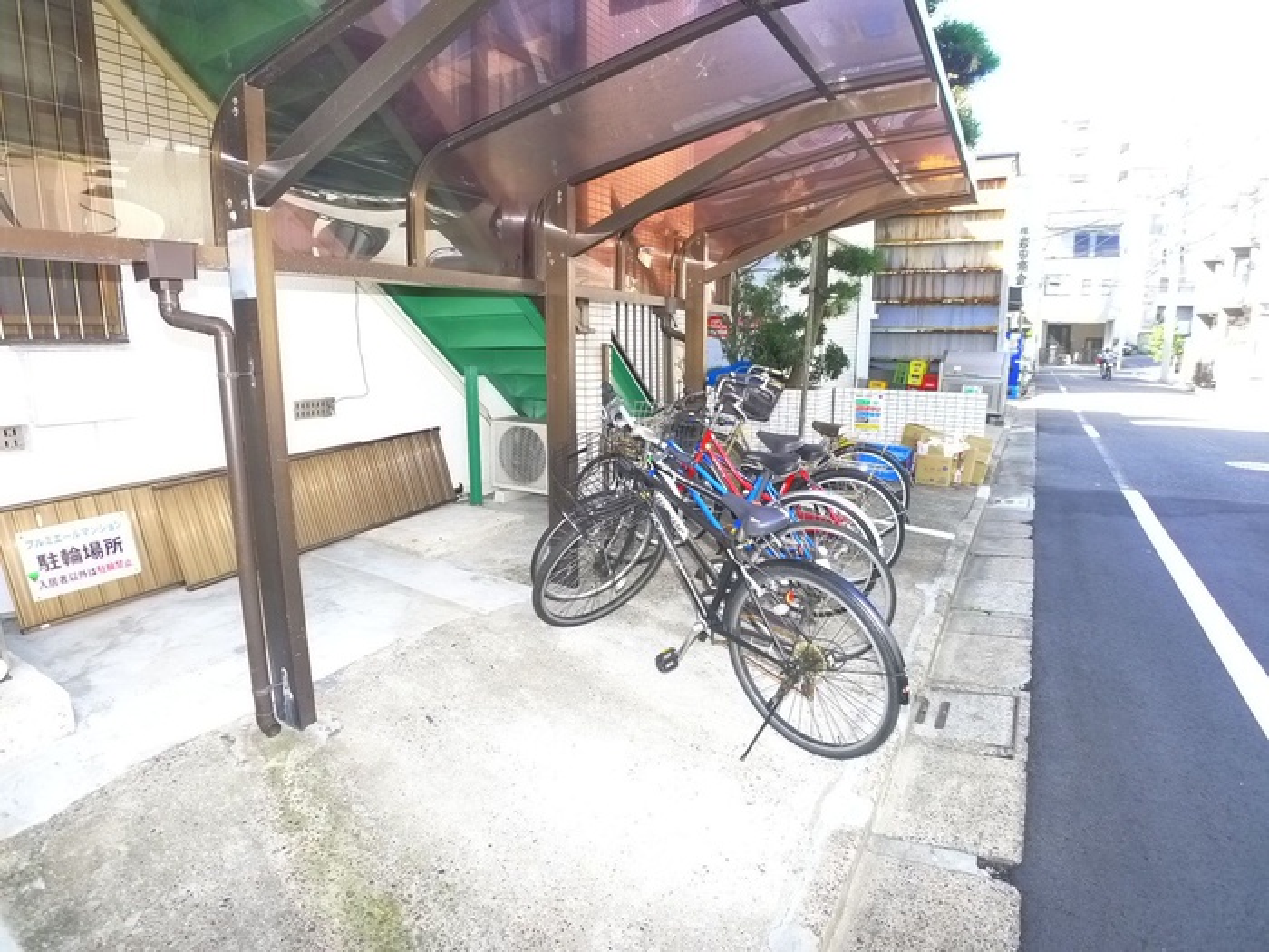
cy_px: 476
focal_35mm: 24
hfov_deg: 71.6
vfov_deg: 56.8
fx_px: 880
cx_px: 634
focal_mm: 5.1
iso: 400
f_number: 2.5
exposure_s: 1/125
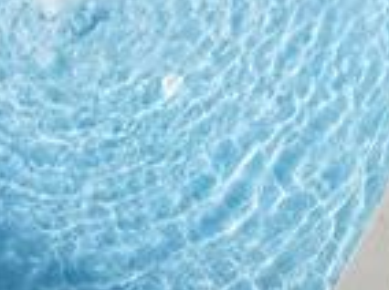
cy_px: -711
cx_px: 468
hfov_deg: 18.5
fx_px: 1133
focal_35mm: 101
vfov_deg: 9.4
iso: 200
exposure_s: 1/160
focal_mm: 7
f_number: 11
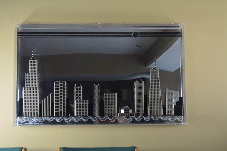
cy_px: 76
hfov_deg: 37.9
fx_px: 331
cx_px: 114
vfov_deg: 25.8
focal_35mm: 52
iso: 900
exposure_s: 1/30
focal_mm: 35
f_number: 5
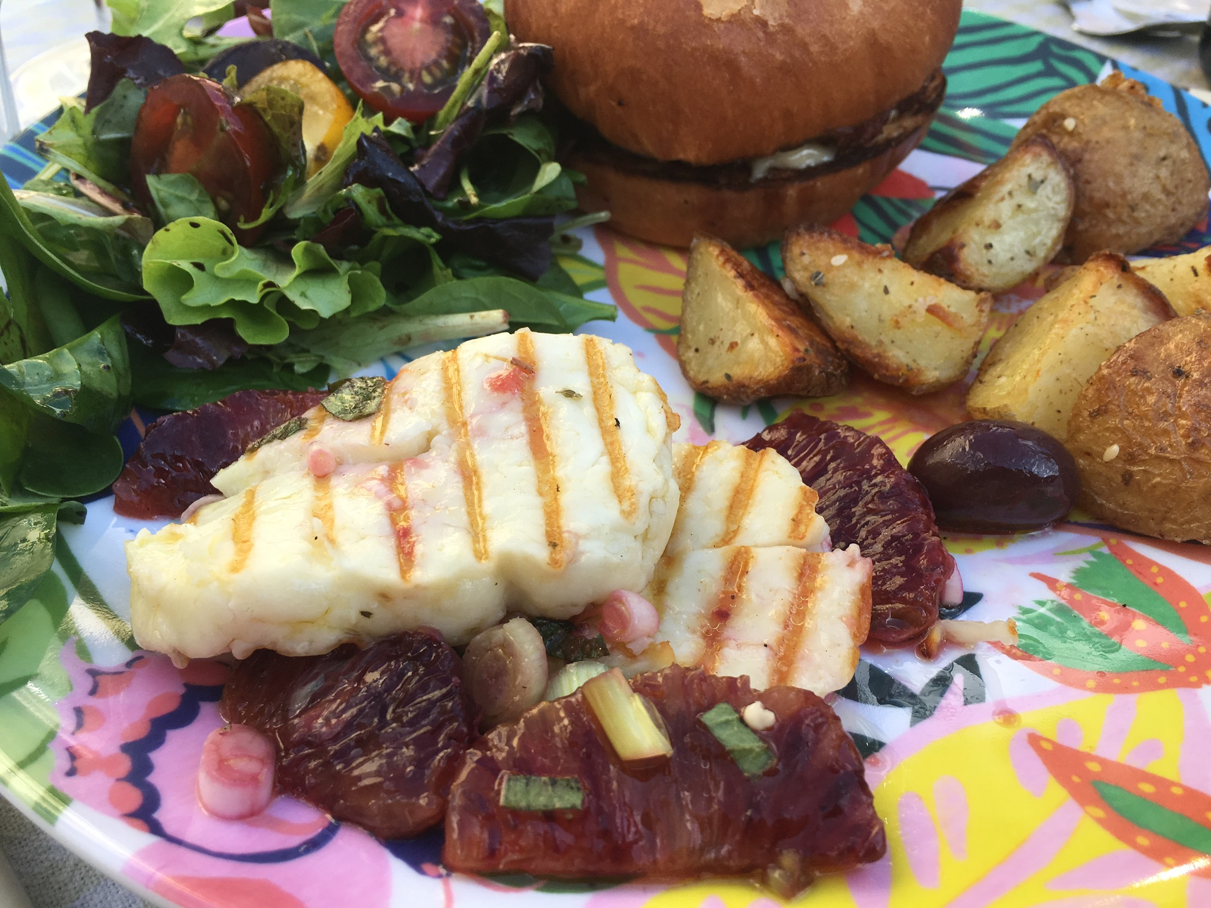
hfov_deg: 61.7
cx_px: 606
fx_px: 1015
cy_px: 454
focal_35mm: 29
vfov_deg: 48.2
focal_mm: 4.15
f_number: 2.2
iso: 25
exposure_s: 1/481
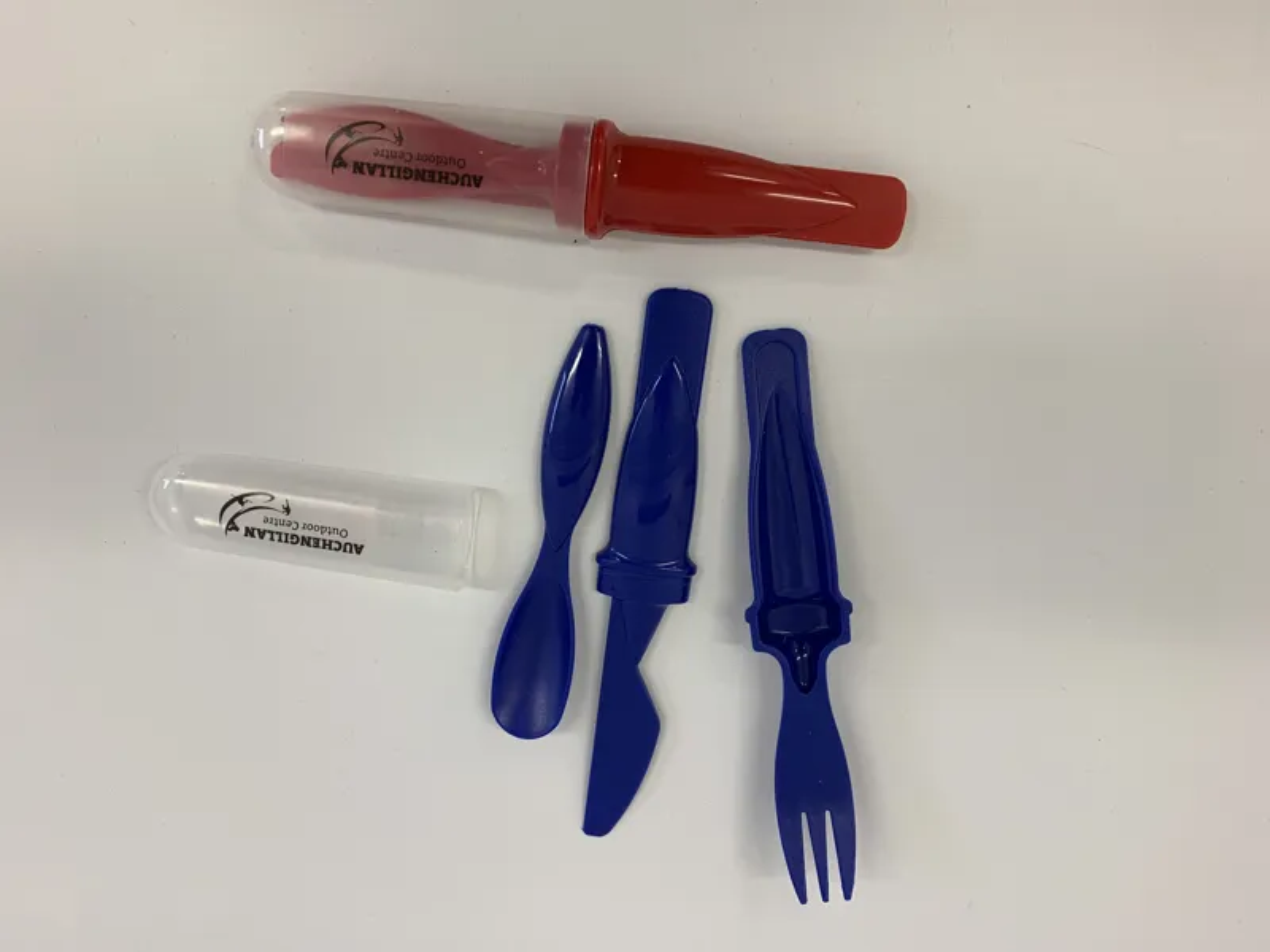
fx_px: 954
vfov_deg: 53.1
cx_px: 635
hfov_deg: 67.3
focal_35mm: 26
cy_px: 476
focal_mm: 4.25
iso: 50
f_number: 1.8
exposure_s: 1/100
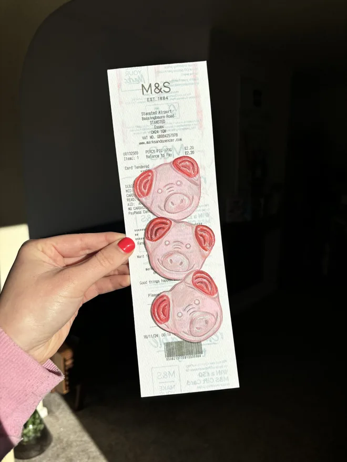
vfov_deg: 67.3
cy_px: 231
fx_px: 348
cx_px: 174
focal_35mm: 26
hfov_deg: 53.1
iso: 50
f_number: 1.6
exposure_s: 1/6329
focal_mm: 5.96
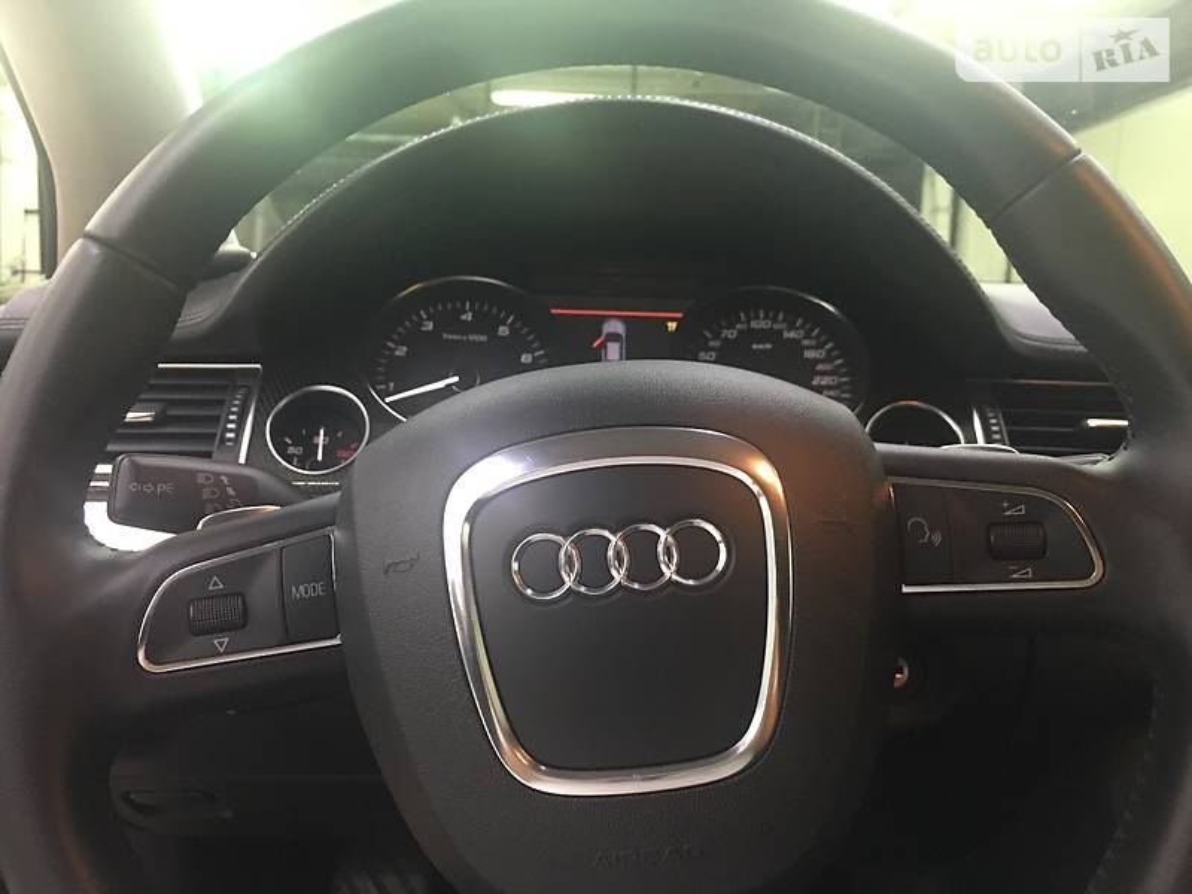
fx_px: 999
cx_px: 596
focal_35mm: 29
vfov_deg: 48.2
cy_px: 447
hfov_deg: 61.7
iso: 100
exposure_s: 1/10
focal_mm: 4.2
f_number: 2.2
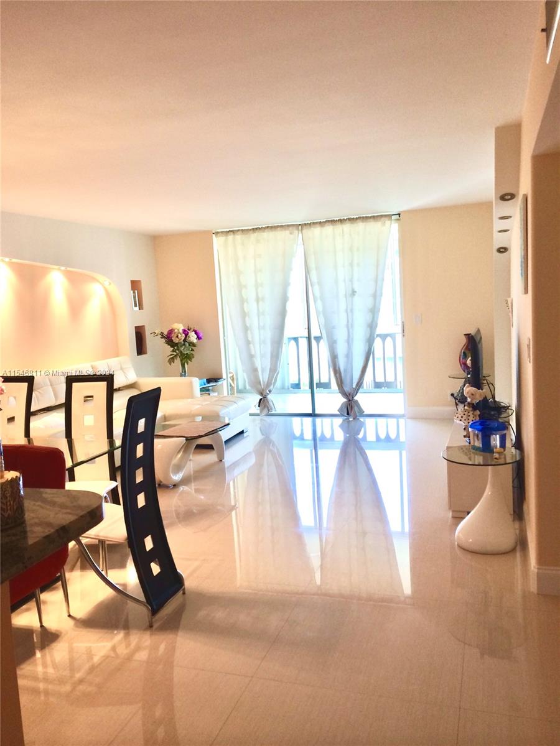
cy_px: 373
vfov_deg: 60.0
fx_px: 647
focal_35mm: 30
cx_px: 280
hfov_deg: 46.8
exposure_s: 1/40
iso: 40
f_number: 2.2
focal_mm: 4.12
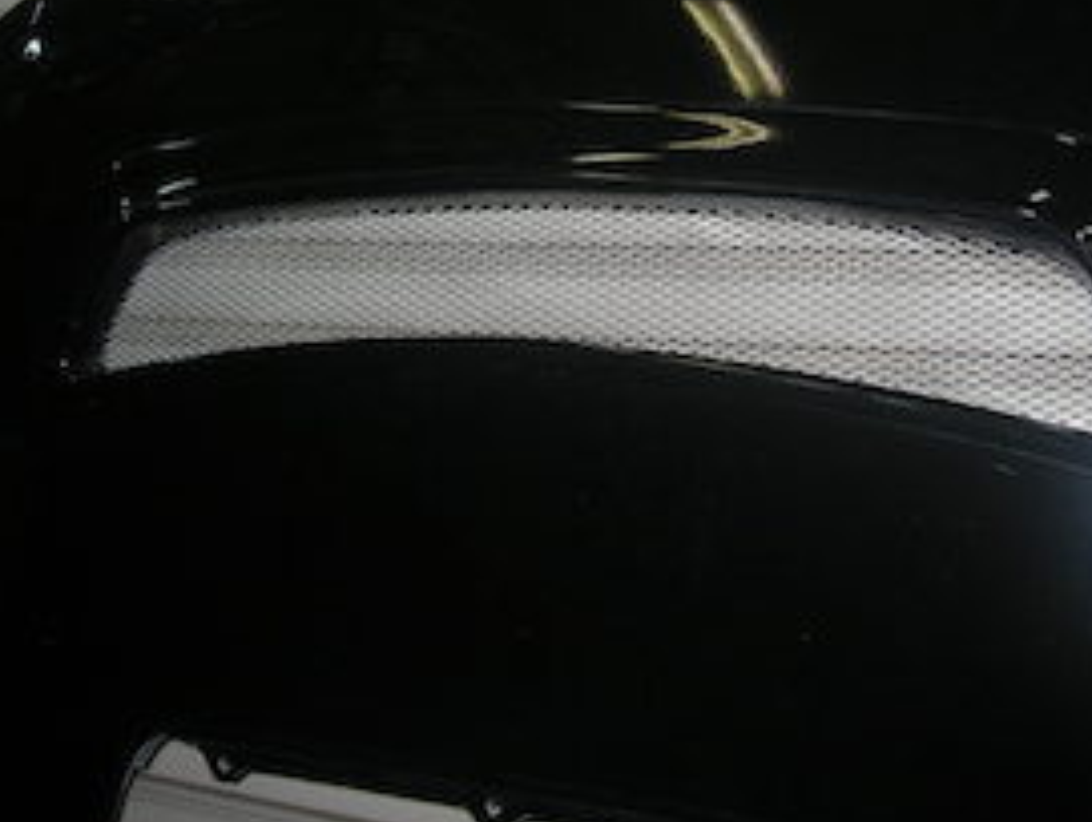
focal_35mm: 56
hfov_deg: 34.1
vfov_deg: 26.0
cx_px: 701
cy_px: 250
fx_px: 1769
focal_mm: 7.8
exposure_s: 1/60.1
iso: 64
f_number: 2.8
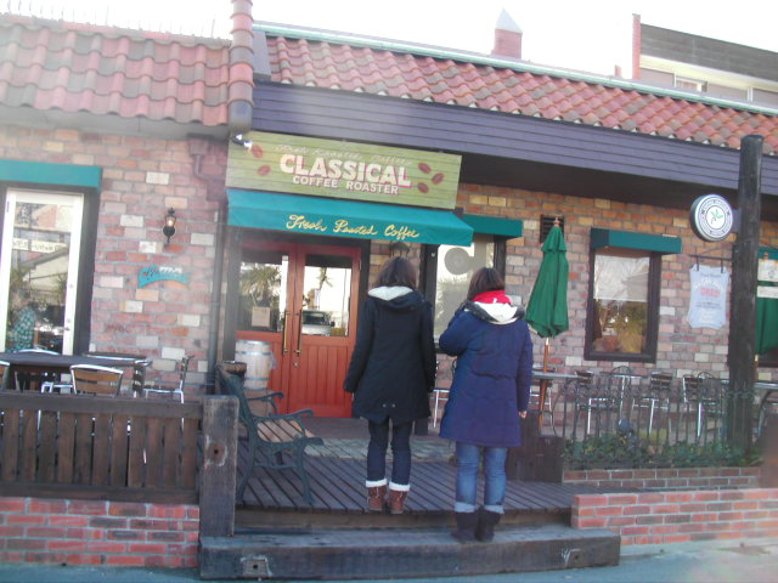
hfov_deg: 49.0
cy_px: 292
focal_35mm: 38
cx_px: 389
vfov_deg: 37.7
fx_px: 854
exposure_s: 1/58.7
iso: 50
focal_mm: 6.3
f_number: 3.5
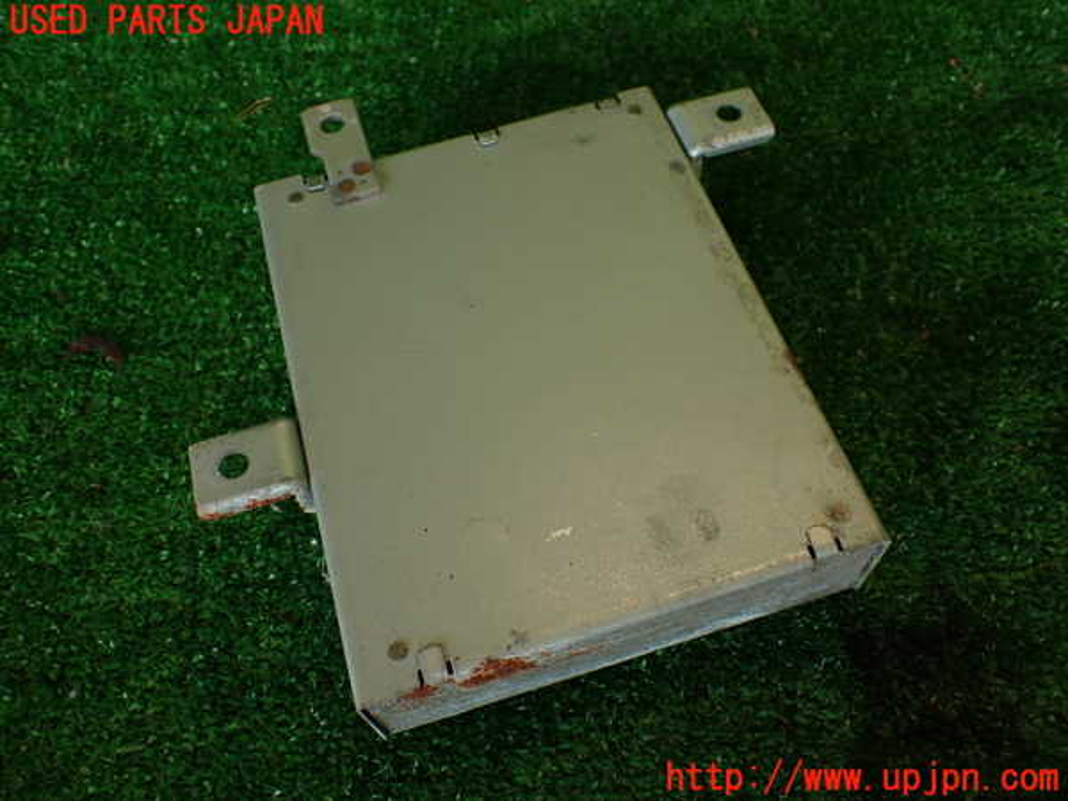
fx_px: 926
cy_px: 400
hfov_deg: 60.0
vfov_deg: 46.8
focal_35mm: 30
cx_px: 534
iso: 100
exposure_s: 1/80
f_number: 2.3
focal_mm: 5.4
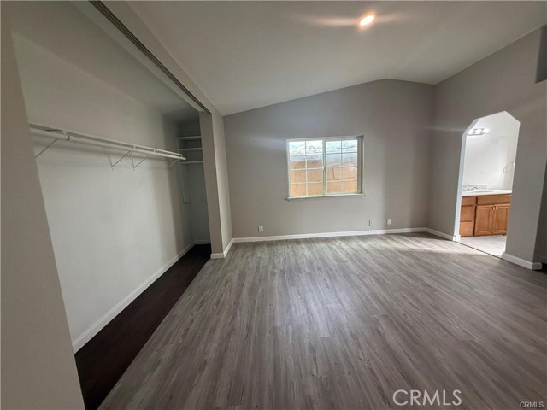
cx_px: 274
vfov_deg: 85.7
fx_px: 221
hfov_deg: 102.1
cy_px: 205
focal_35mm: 14
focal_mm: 2.22
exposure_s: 1/120
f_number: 2.2
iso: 400
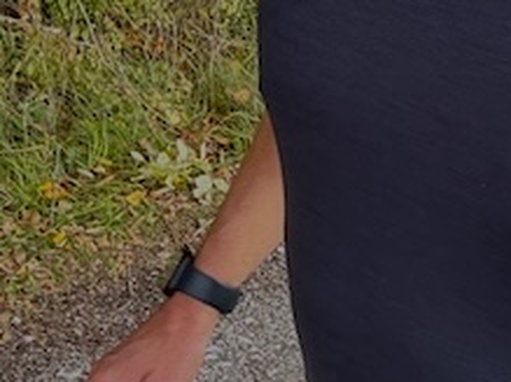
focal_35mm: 84
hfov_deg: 23.2
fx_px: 1239
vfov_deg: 17.5
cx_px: 336
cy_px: 140
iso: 25
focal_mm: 2.69
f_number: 1.9
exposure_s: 1/121
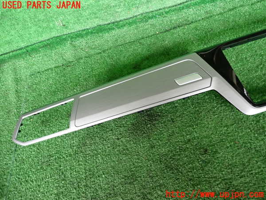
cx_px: 133
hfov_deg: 69.4
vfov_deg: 54.9
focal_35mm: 25
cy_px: 100
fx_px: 192
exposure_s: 1/30
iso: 320
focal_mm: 4.5
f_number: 2
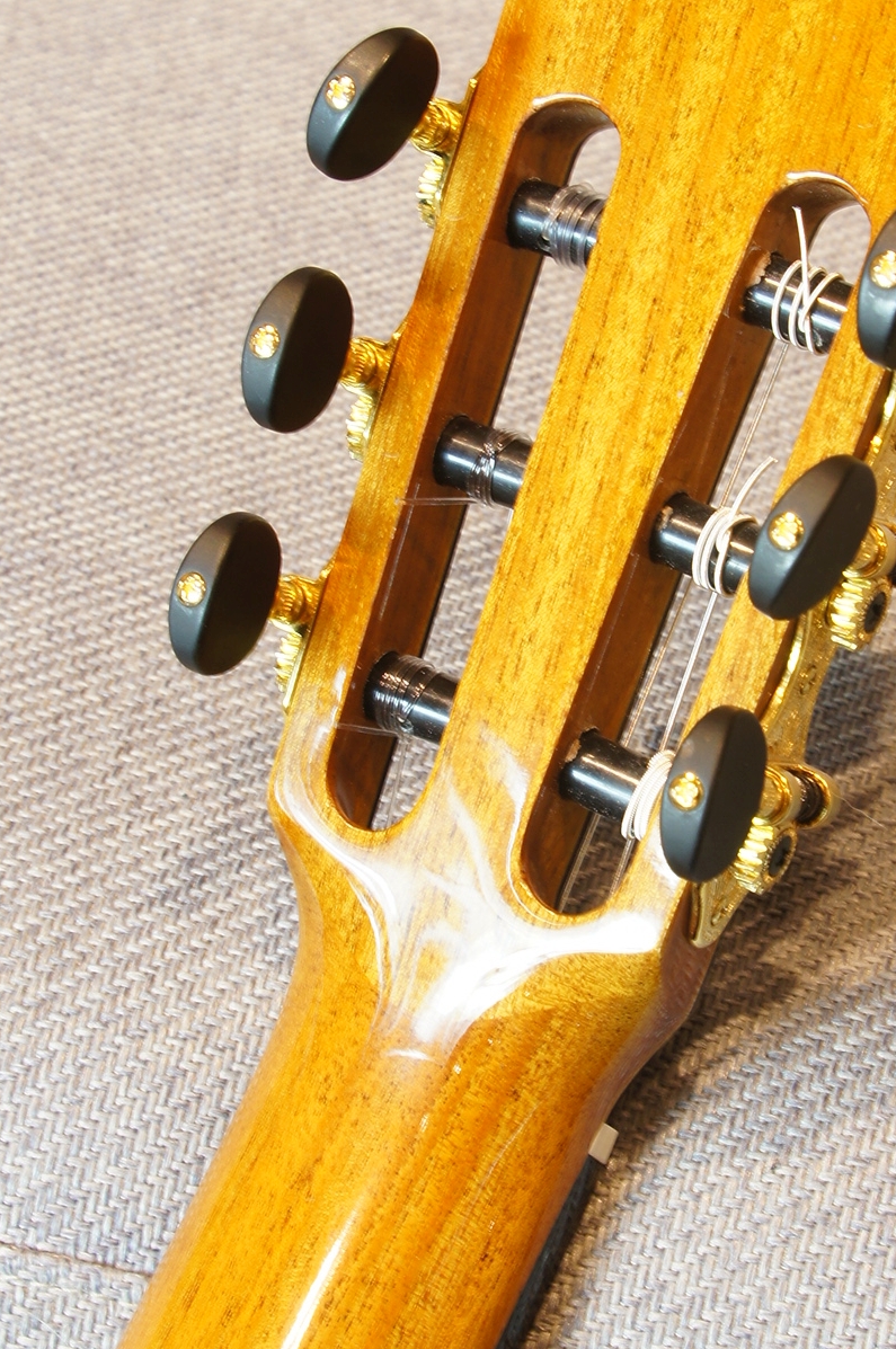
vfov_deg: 23.7
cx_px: 626
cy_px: 618
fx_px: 3219
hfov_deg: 15.8
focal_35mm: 86
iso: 100
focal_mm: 30
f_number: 9
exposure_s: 1/1.25
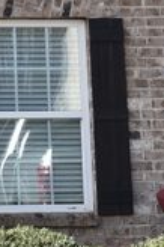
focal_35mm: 142
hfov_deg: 9.2
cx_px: -135
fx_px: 972
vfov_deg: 13.8
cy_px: -99
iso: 200
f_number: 8
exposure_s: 1/250
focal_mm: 31
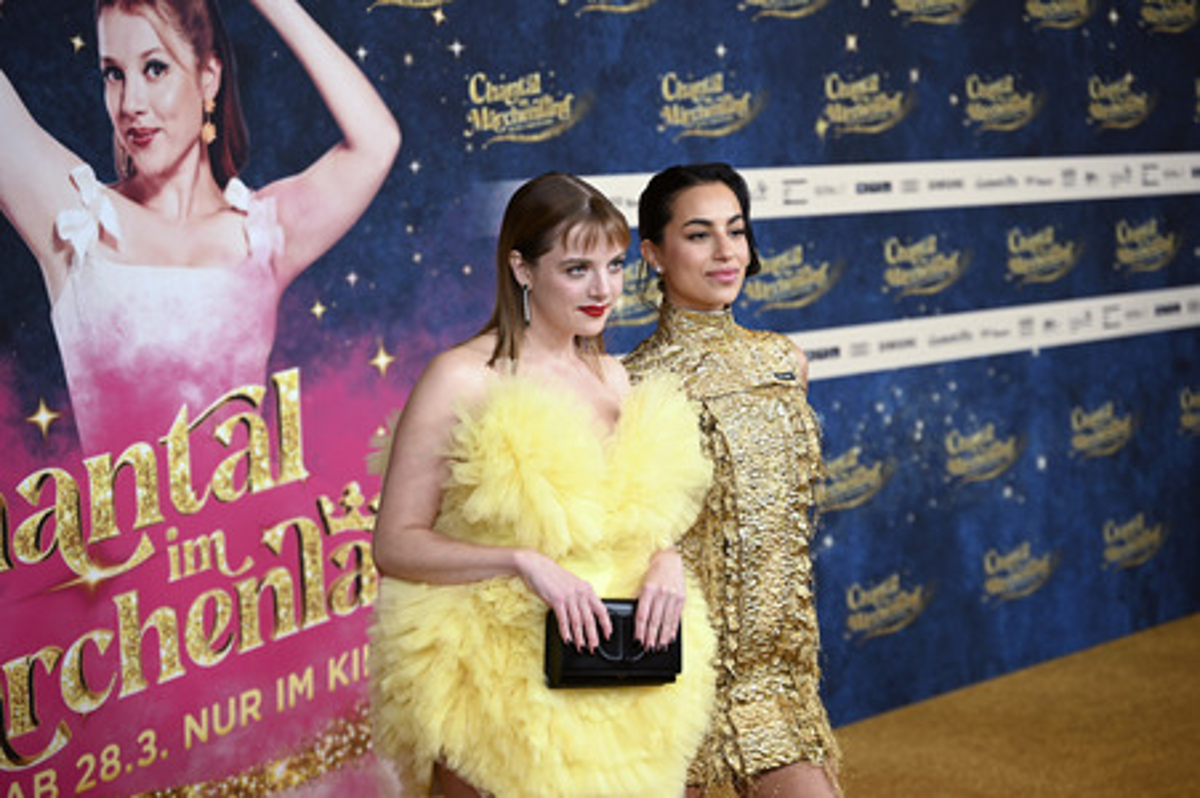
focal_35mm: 75
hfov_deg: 27.0
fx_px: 2498
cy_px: 399
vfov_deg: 18.2
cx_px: 600
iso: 250
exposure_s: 1/160
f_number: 2.8
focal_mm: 75
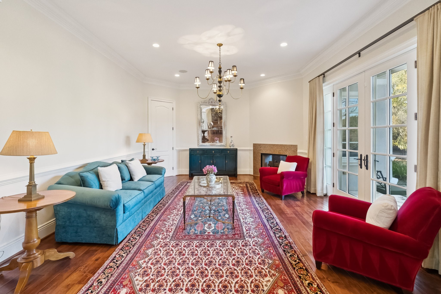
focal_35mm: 16
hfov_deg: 95.0
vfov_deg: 72.1
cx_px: 220
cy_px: 147
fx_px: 202
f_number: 5.6
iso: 8000
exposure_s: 1/200
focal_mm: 16.5
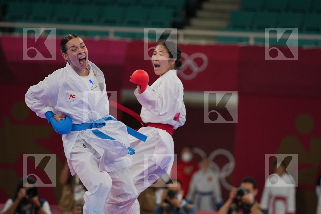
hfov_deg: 8.5
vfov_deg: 5.7
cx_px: 160
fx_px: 2167
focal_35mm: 243
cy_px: 107
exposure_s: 1/1000
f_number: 2.8
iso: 400
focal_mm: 162
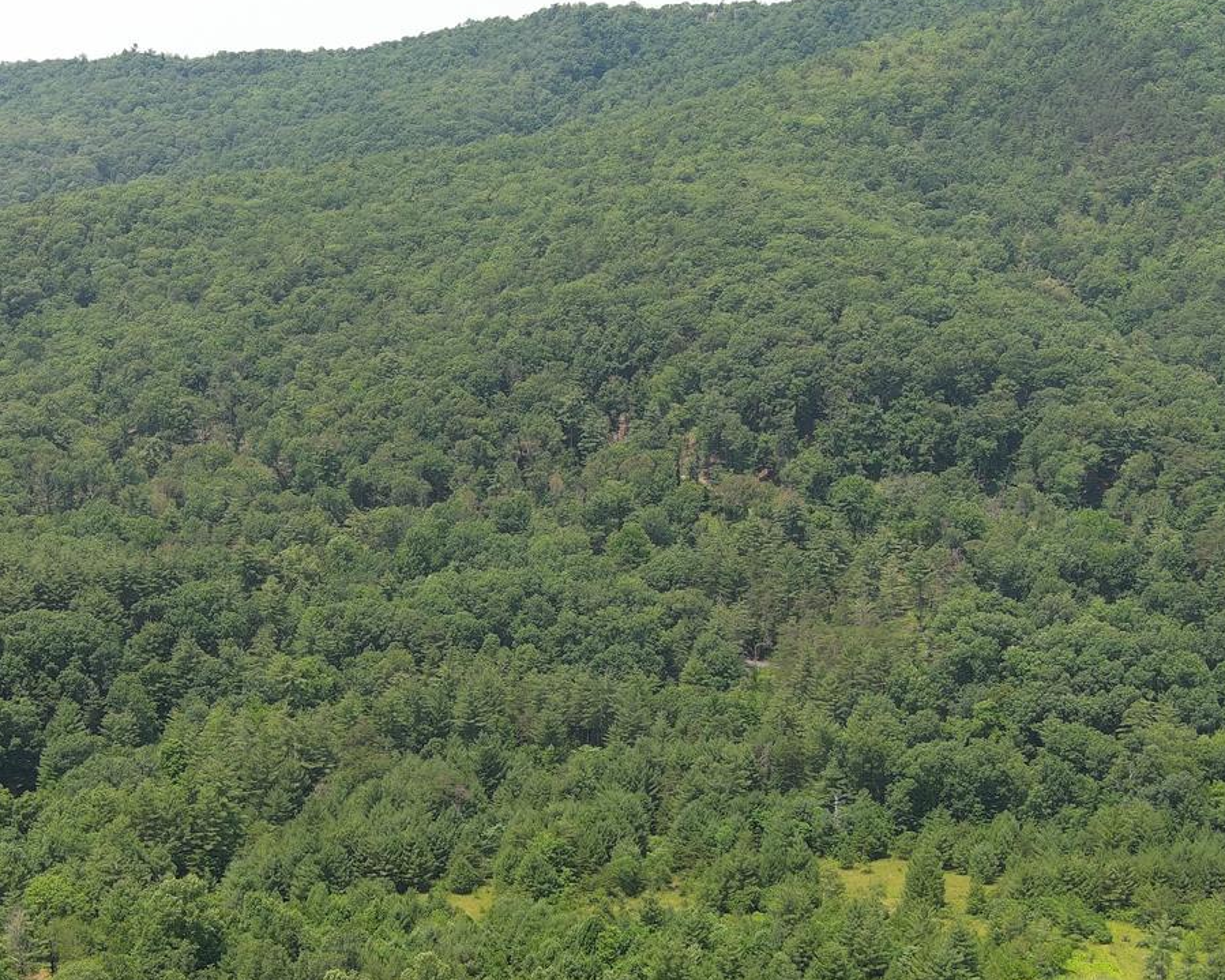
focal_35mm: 62
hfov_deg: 30.3
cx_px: 412
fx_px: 2248
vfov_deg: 24.4
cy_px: 673
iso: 100
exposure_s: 1/637
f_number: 2.8
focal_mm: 10.57
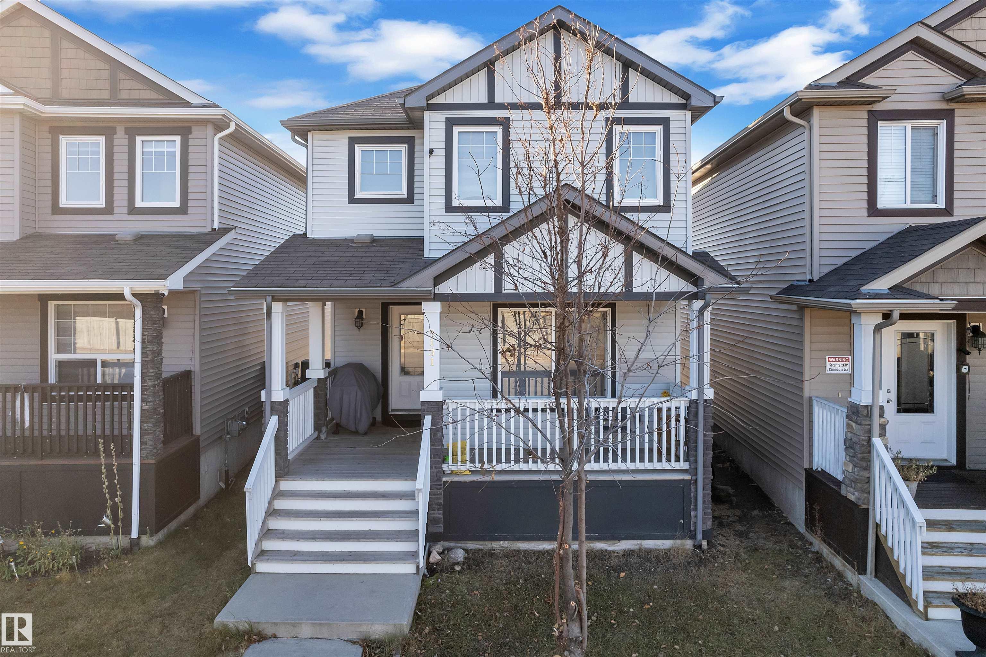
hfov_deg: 78.6
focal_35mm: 22
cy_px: 328
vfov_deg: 57.2
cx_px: 493
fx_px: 602
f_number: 2.4
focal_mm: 8.38
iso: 130
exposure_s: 1/730
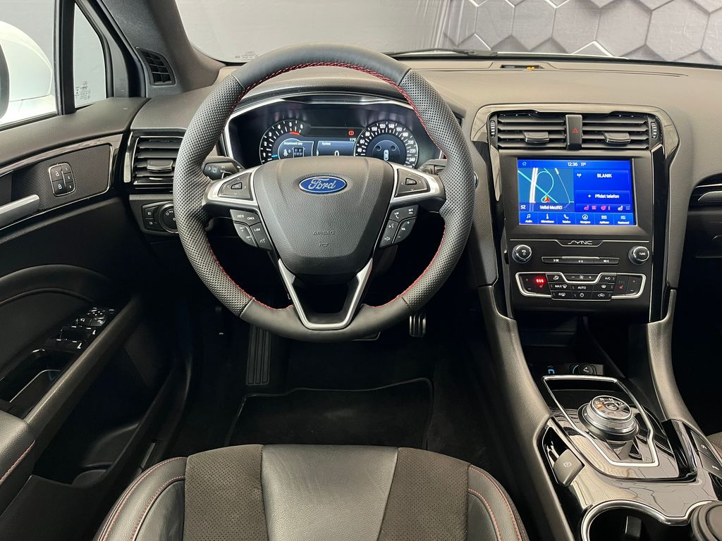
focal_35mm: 26
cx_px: 361
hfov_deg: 67.3
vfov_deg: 53.1
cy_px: 270
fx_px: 542
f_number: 1.6
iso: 500
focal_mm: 5.1
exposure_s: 1/51
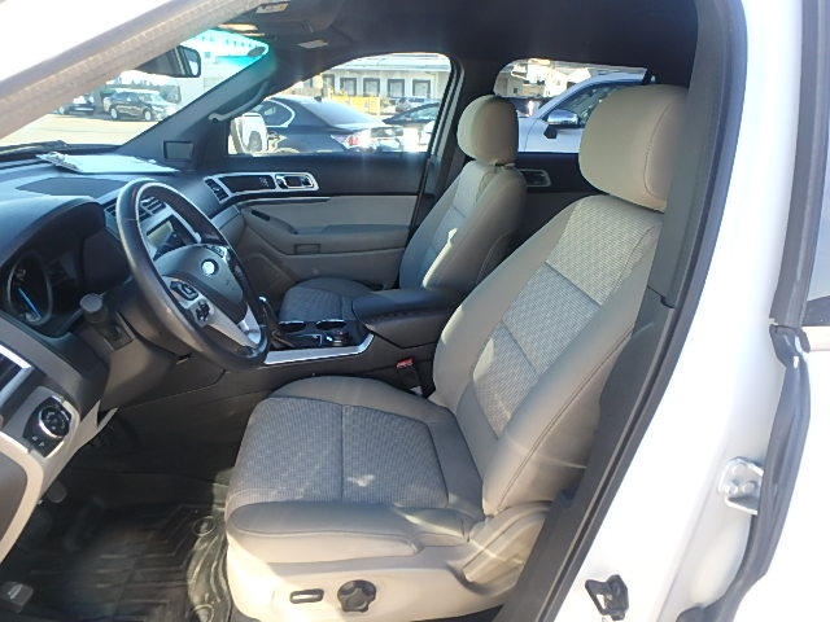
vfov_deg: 63.4
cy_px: 311
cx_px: 415
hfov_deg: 79.0
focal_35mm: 21
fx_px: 504
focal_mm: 3.7
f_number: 3.5
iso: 125
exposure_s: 1/80
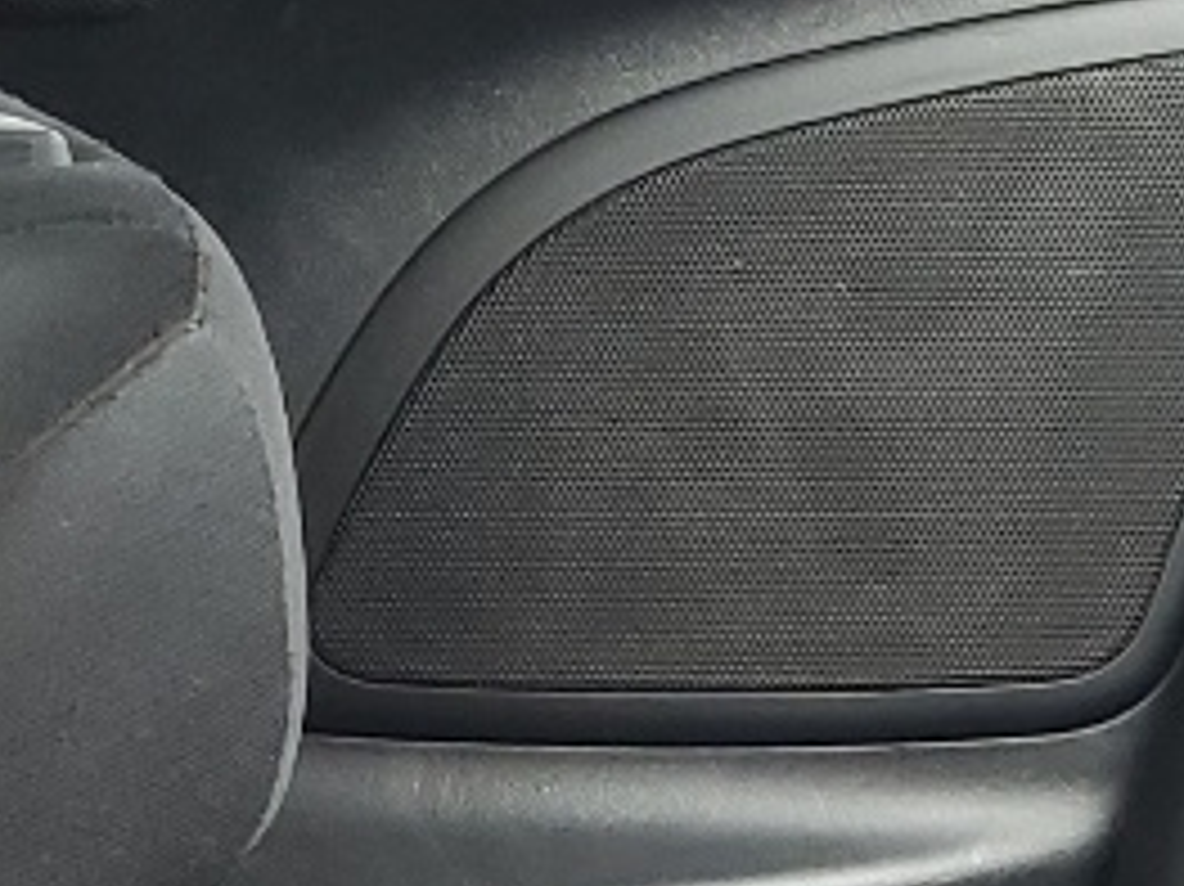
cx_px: 1796
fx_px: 5402
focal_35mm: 158
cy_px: 1808
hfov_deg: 11.9
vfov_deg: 8.8
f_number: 1.5
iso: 67
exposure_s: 1/120
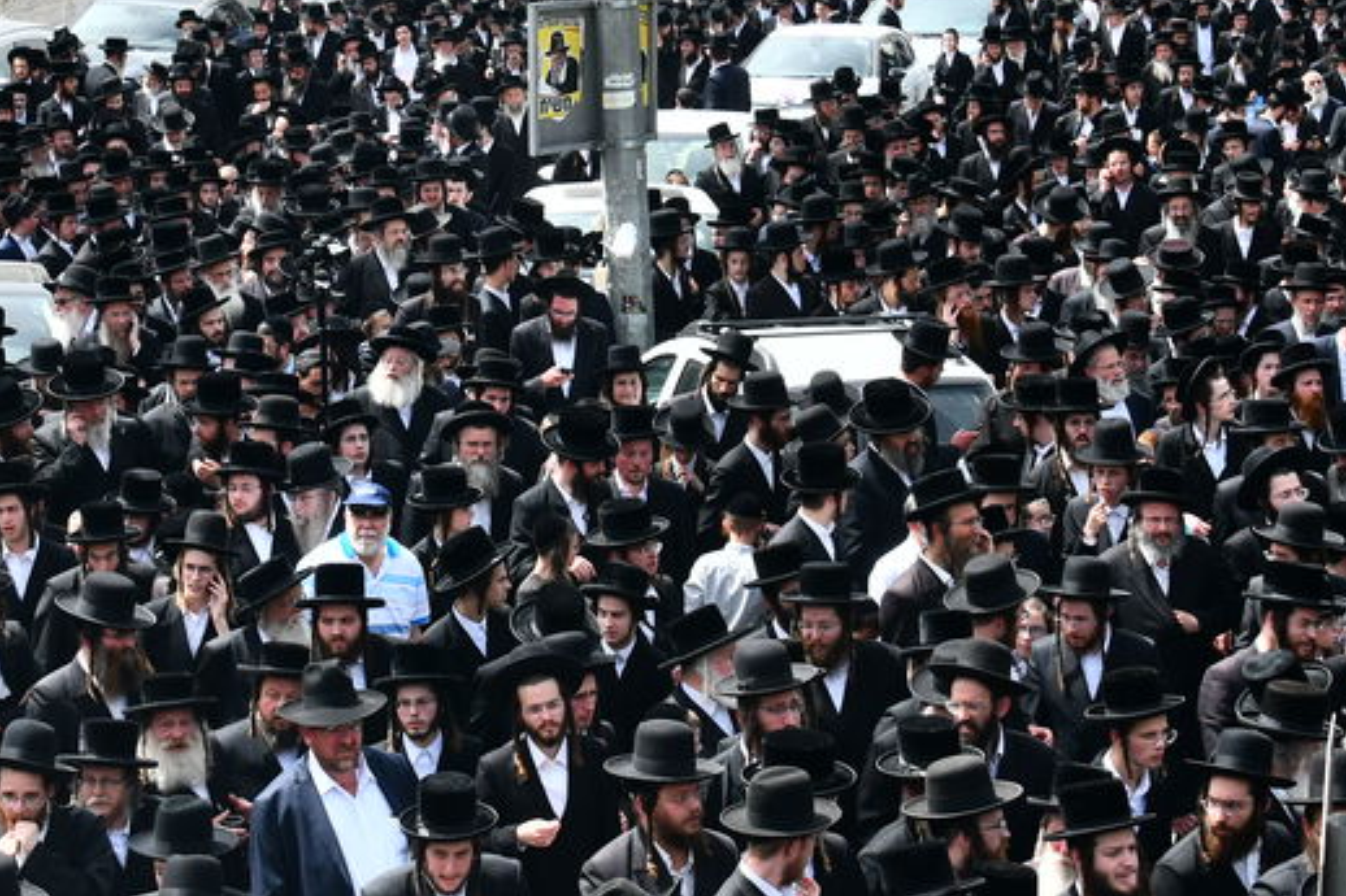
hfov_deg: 17.2
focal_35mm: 119
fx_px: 4448
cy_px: 282
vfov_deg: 11.5
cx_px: 647
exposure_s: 1/200
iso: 125
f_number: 8
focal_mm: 44
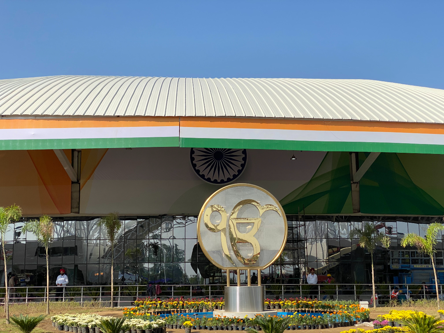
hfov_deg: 36.8
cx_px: 222
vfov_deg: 28.0
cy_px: 166
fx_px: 667
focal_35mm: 52
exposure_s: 1/1845
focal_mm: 6
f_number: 2
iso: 20
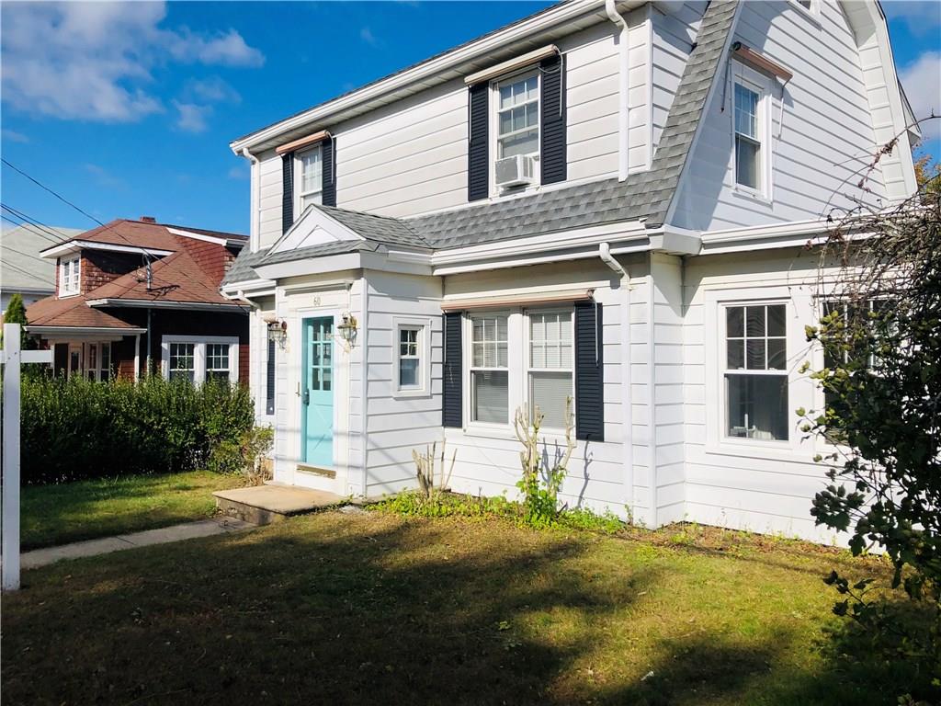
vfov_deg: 49.7
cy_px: 353
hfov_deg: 63.4
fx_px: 761
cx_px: 470
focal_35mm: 28
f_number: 1.8
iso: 25
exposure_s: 1/5348
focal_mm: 3.99
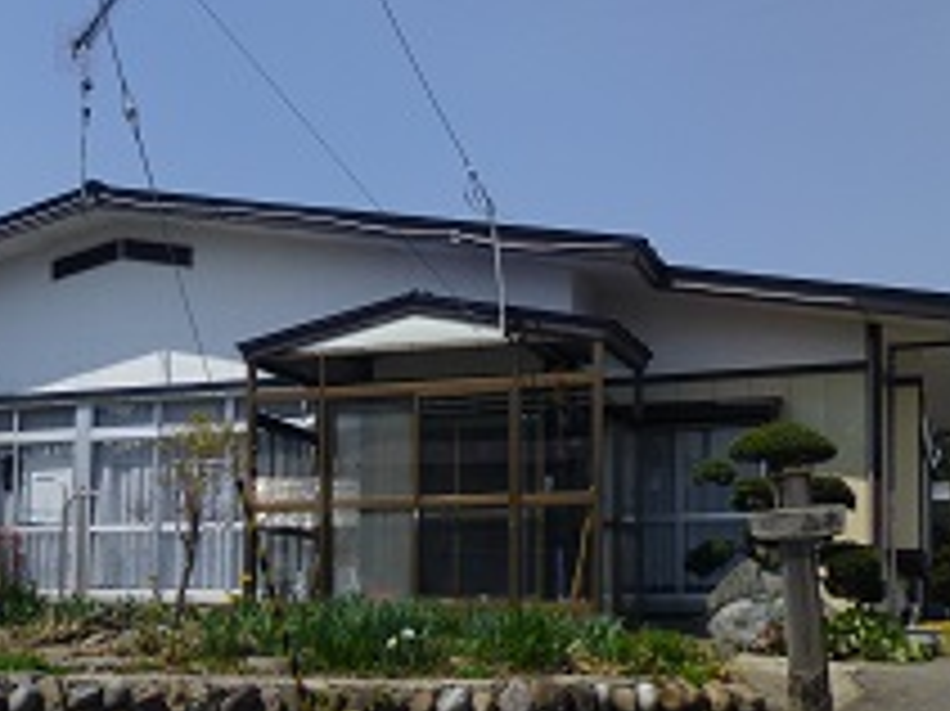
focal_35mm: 55
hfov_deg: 33.6
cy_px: 585
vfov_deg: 26.0
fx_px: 1509
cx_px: 149
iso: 100
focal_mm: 5.2
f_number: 9
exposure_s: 1/250
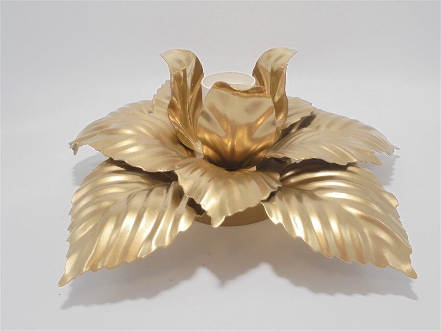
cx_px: 220
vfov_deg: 41.8
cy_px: 166
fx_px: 433
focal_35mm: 34
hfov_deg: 54.0
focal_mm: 6.1
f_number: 4
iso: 200
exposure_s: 1/30
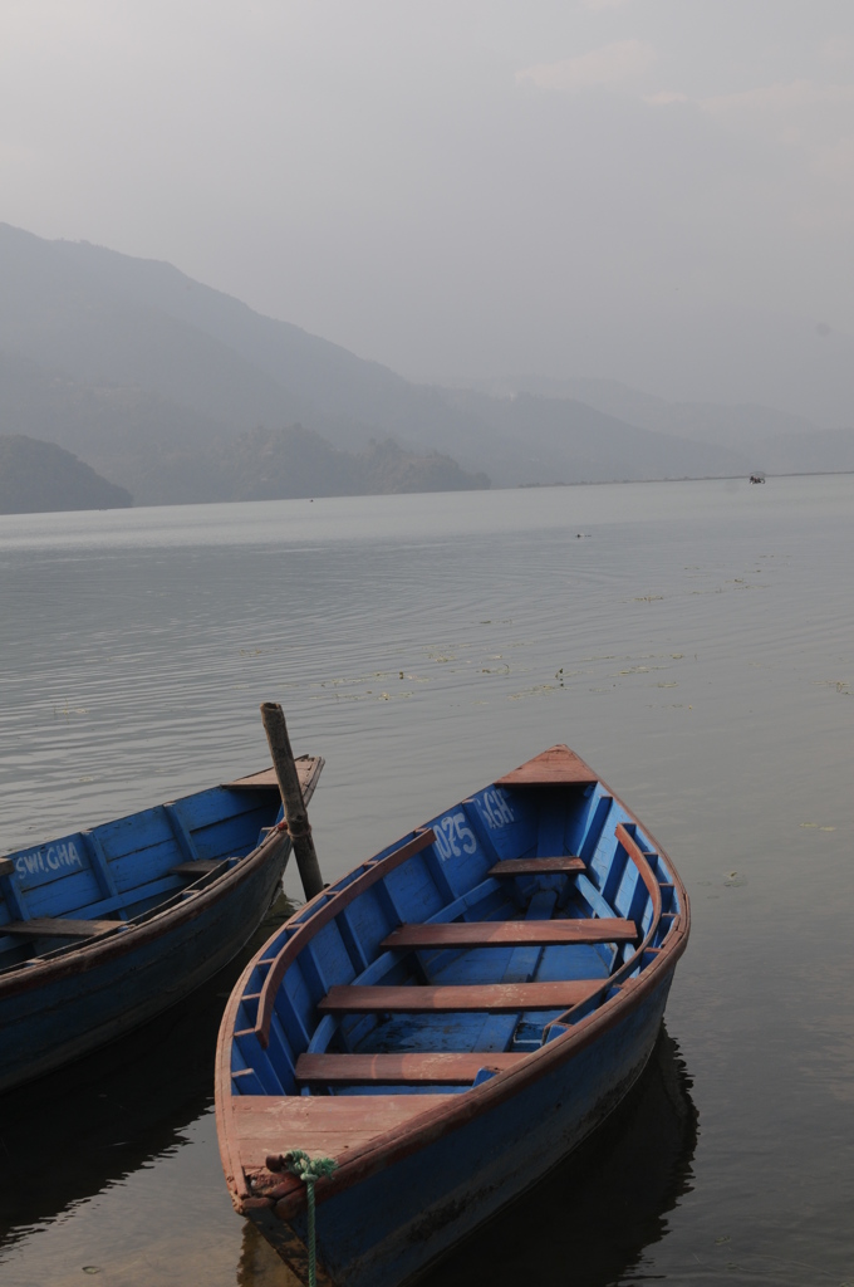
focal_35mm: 52
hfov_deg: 25.7
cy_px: 644
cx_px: 427
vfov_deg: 37.9
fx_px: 1873
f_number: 10
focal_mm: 35
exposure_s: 1/400
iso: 200
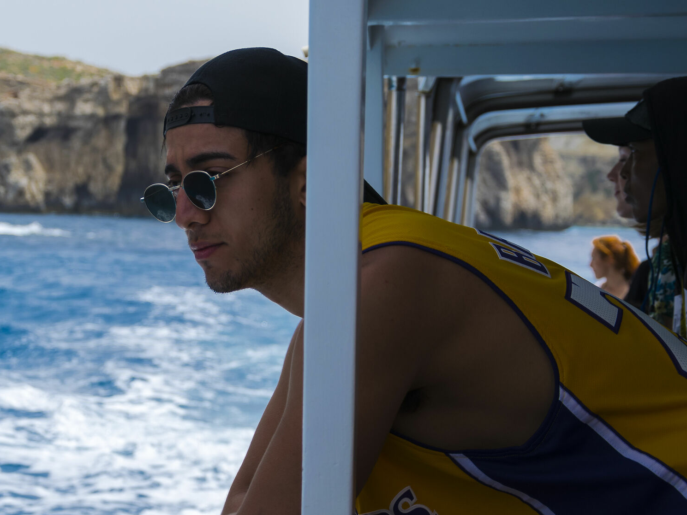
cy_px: 240
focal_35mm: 93
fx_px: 1846
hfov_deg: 21.0
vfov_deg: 15.9
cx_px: 204
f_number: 4.5
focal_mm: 40
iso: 100
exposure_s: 1/640
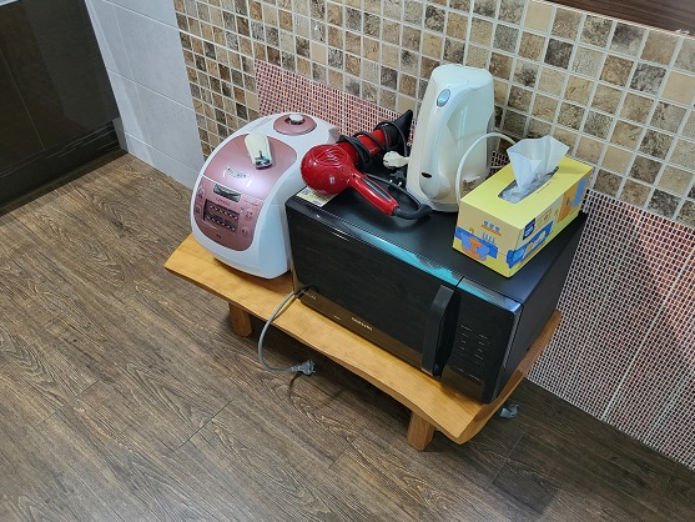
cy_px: 273
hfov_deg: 63.4
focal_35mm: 28
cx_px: 362
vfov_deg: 49.7
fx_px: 562
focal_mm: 4.25
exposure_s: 1/40
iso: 200
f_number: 1.8
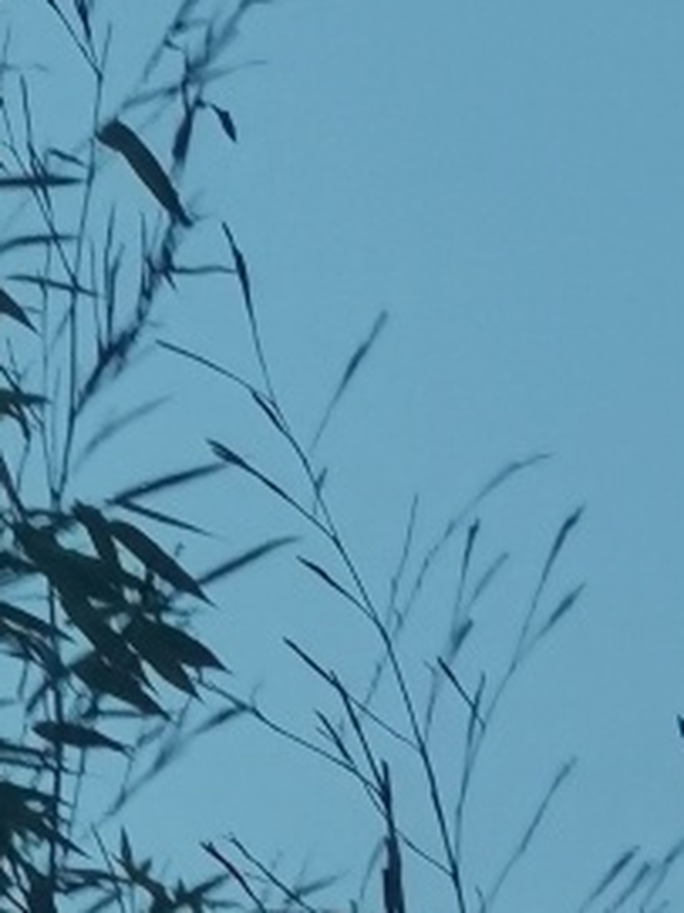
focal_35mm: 452
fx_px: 11918
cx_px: -724
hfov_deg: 3.3
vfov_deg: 4.4
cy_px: 1408
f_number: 2.4
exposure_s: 1/50
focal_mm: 7.48
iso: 125
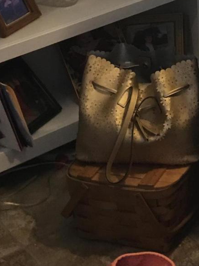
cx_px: 308
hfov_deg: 13.9
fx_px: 759
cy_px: -148
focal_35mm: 99
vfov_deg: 17.5
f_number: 2.2
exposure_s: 1/15
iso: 50
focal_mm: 4.15
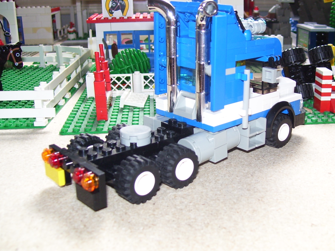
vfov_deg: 31.5
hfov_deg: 41.0
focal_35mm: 46
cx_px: 207
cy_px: 132
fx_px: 445
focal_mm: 6
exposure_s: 1/60
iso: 80
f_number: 2.7
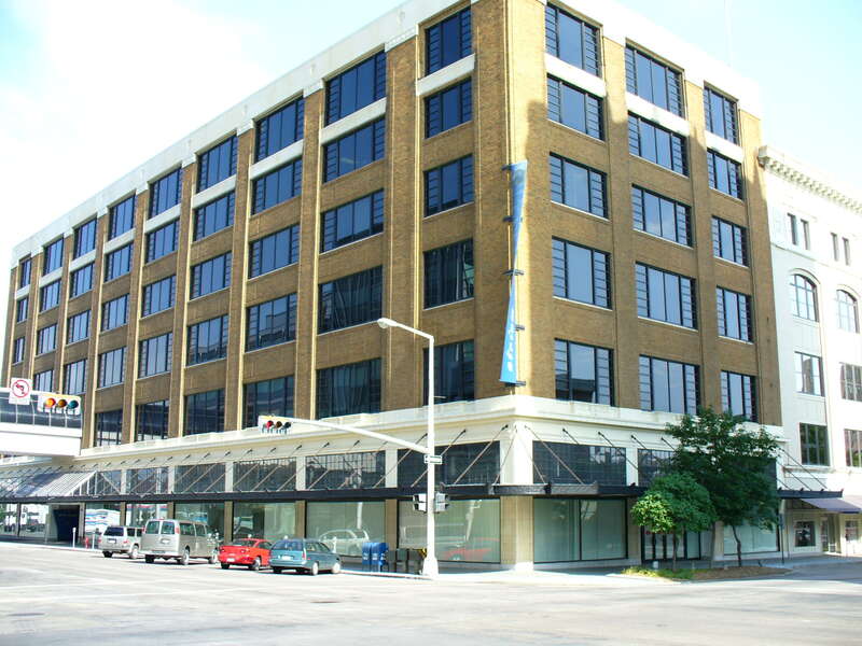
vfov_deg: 38.7
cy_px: 323
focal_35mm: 37
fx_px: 921
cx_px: 431
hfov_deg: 50.1
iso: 80
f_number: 2.8
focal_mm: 6.1
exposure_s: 1/250
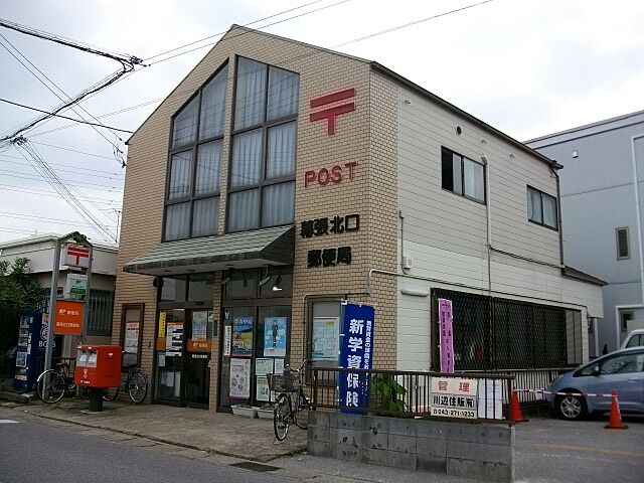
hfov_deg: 56.8
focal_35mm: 32
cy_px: 242
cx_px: 322
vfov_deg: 44.2
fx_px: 595
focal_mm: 5.7
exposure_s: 1/489
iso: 80
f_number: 2.9
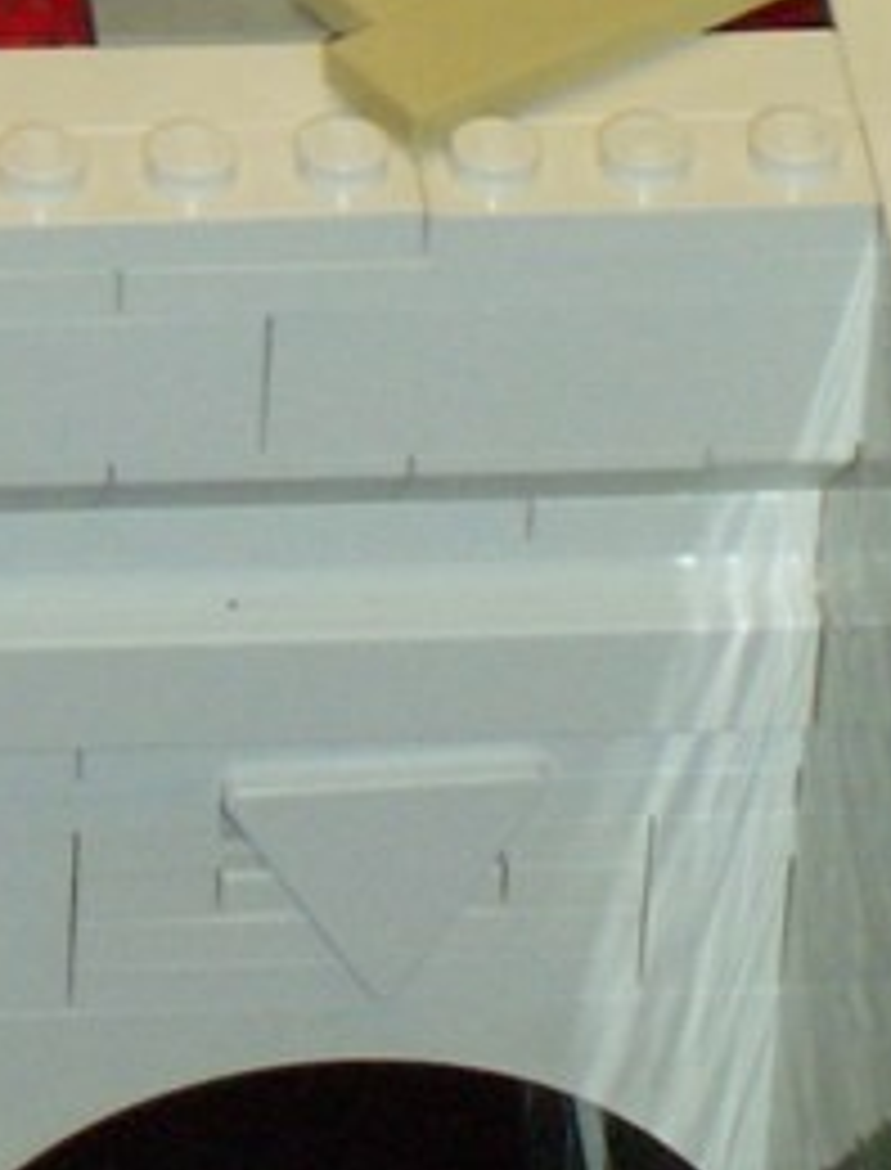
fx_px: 11964
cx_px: -50
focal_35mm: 352
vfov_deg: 5.5
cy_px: -644
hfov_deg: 4.3
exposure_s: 1/125
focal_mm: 18
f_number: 4.8
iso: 200
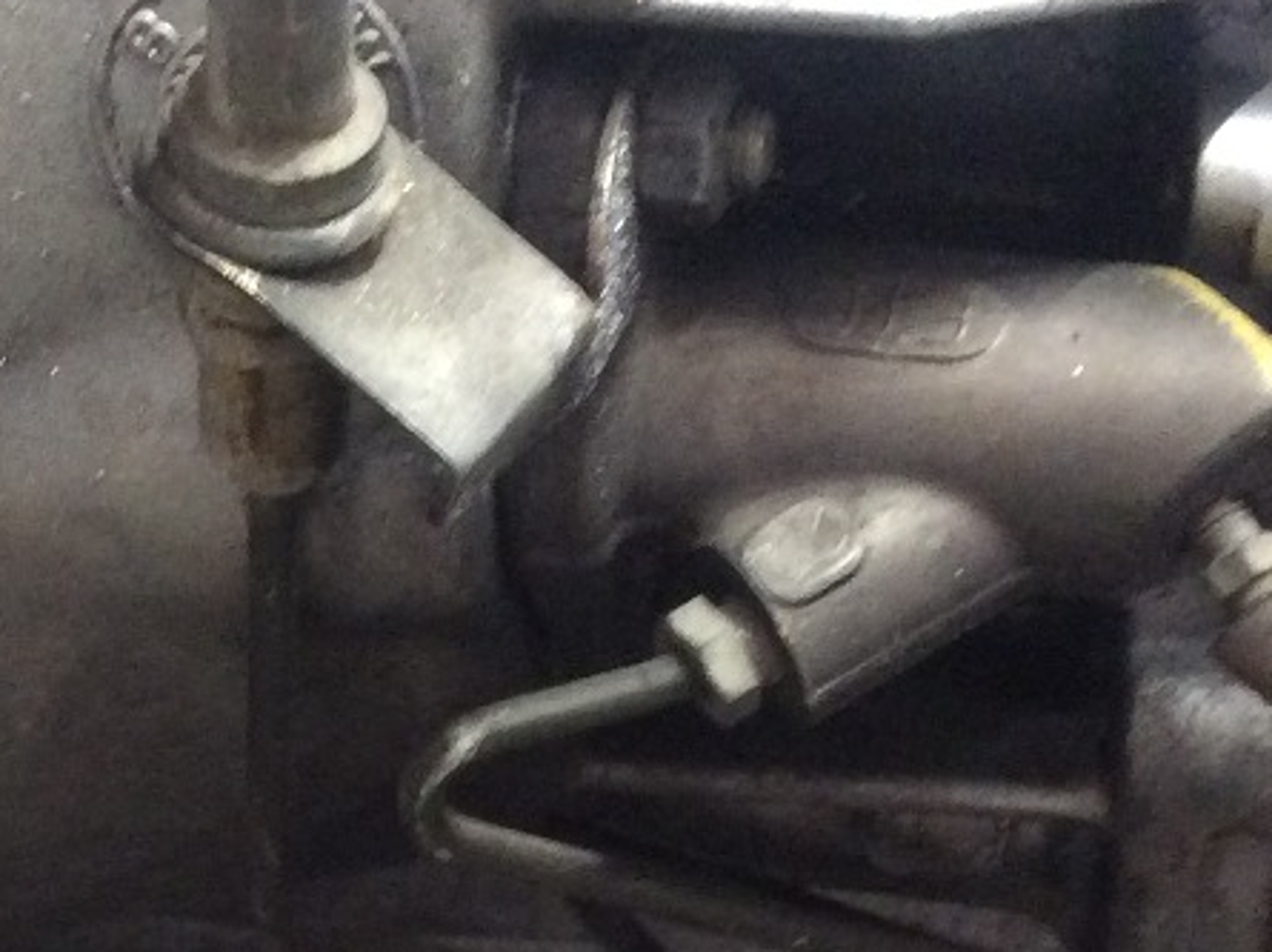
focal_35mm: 92
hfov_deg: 21.0
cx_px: 174
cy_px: 1055
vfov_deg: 15.6
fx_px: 3378
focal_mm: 3.3
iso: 250
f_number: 2.4
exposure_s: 1/15
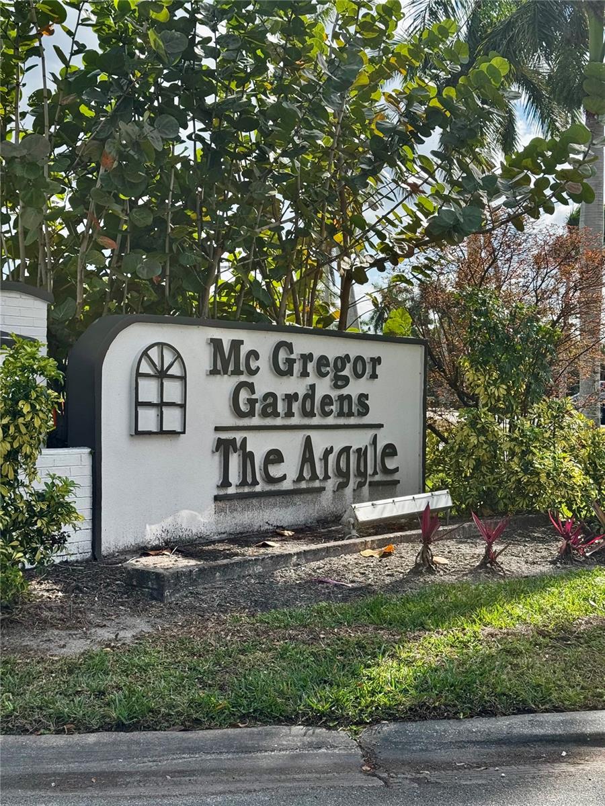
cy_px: 403
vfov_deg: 39.7
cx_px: 302
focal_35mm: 48
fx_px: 1119
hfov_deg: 30.3
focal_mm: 6.76
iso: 64
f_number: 1.78
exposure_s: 1/2611
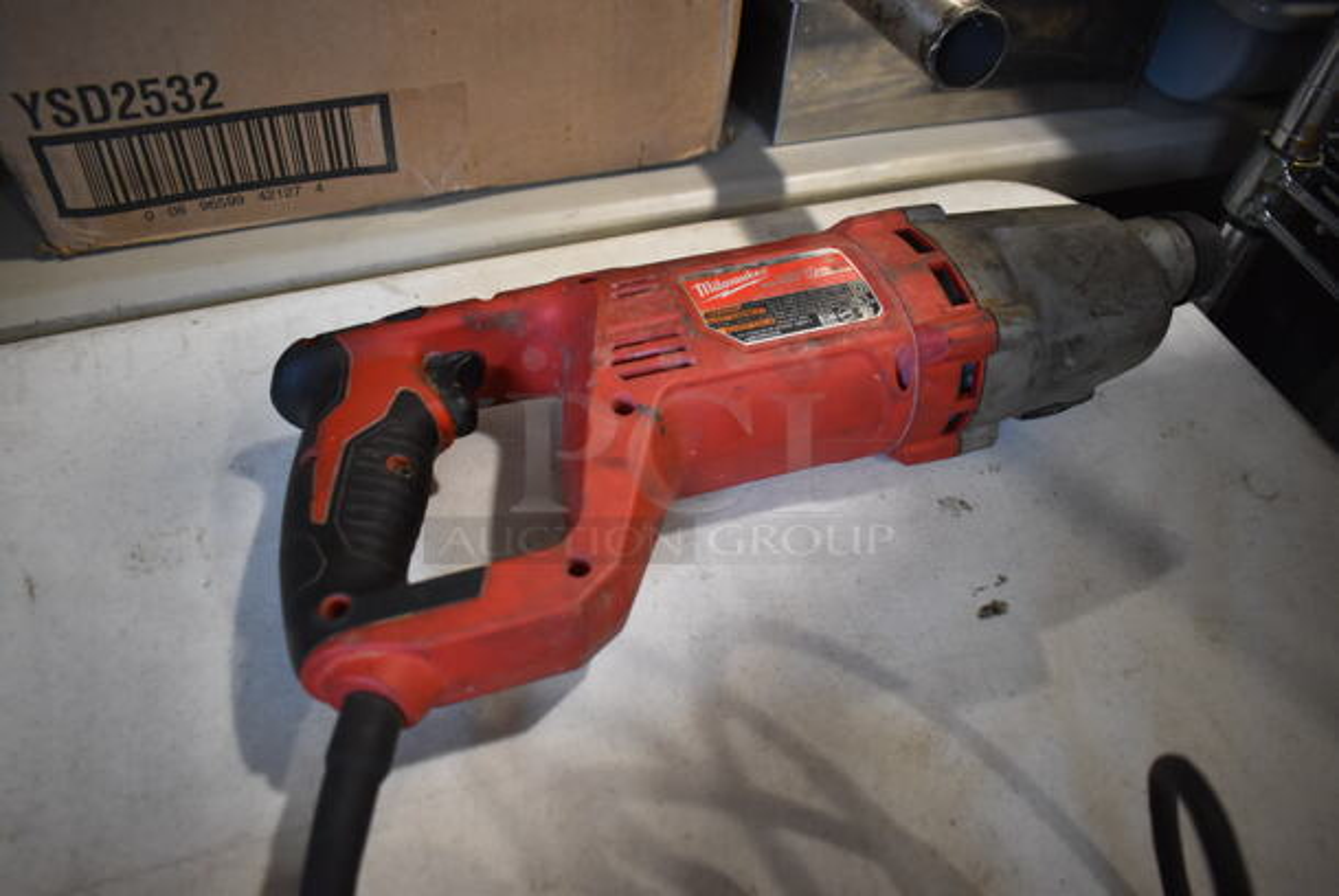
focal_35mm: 27
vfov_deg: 48.0
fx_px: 1005
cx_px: 670
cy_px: 448
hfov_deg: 67.3
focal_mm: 18
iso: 1100
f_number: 3.5
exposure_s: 1/125
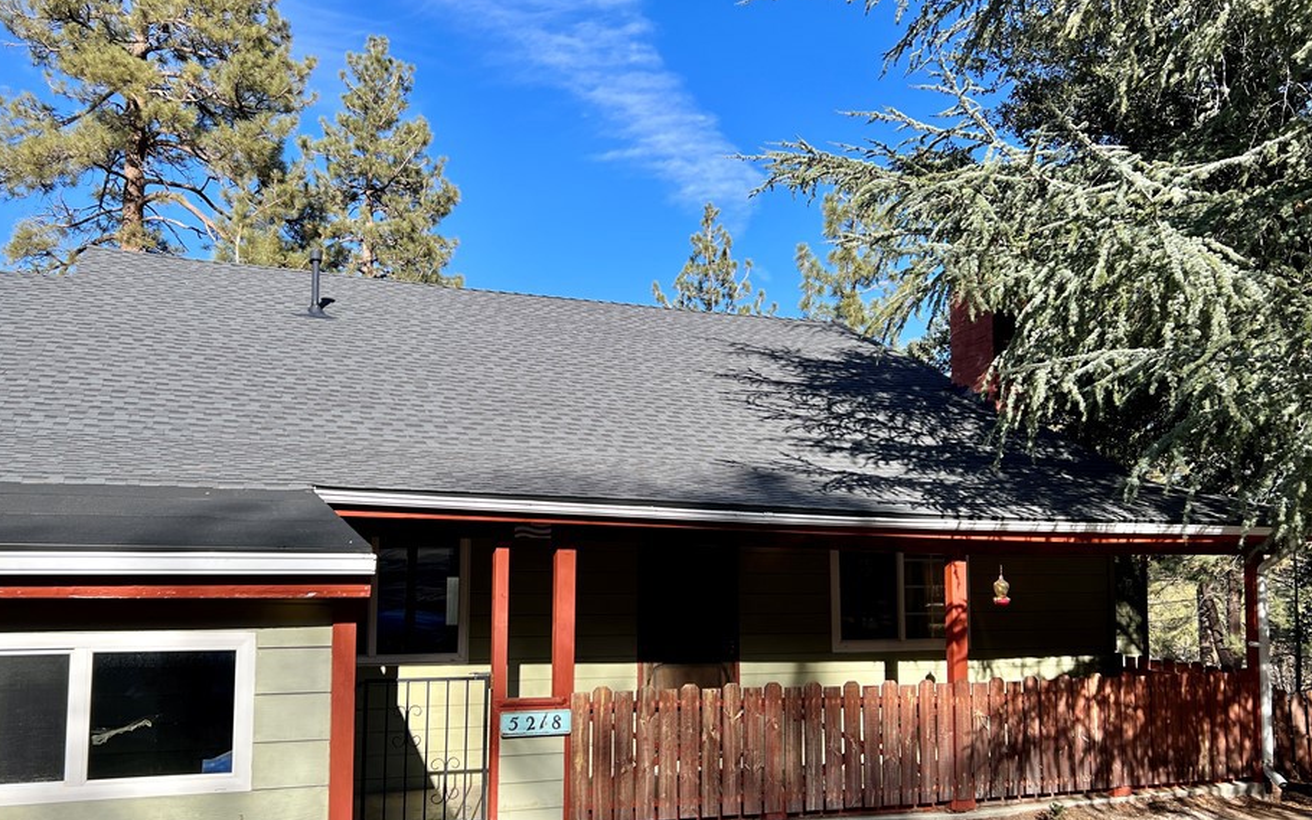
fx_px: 1109
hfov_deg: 61.2
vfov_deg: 40.5
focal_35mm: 31
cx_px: 630
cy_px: 484
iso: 50
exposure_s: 1/2695
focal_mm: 5.7
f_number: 1.5
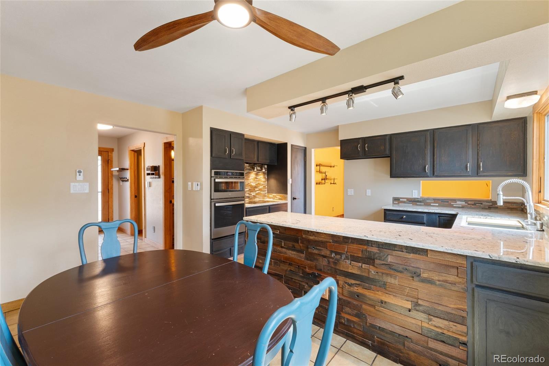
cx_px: 274
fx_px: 229
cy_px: 183
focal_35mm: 15
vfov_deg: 77.3
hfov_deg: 100.4
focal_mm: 10
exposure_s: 1/2.5
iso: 250
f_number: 9
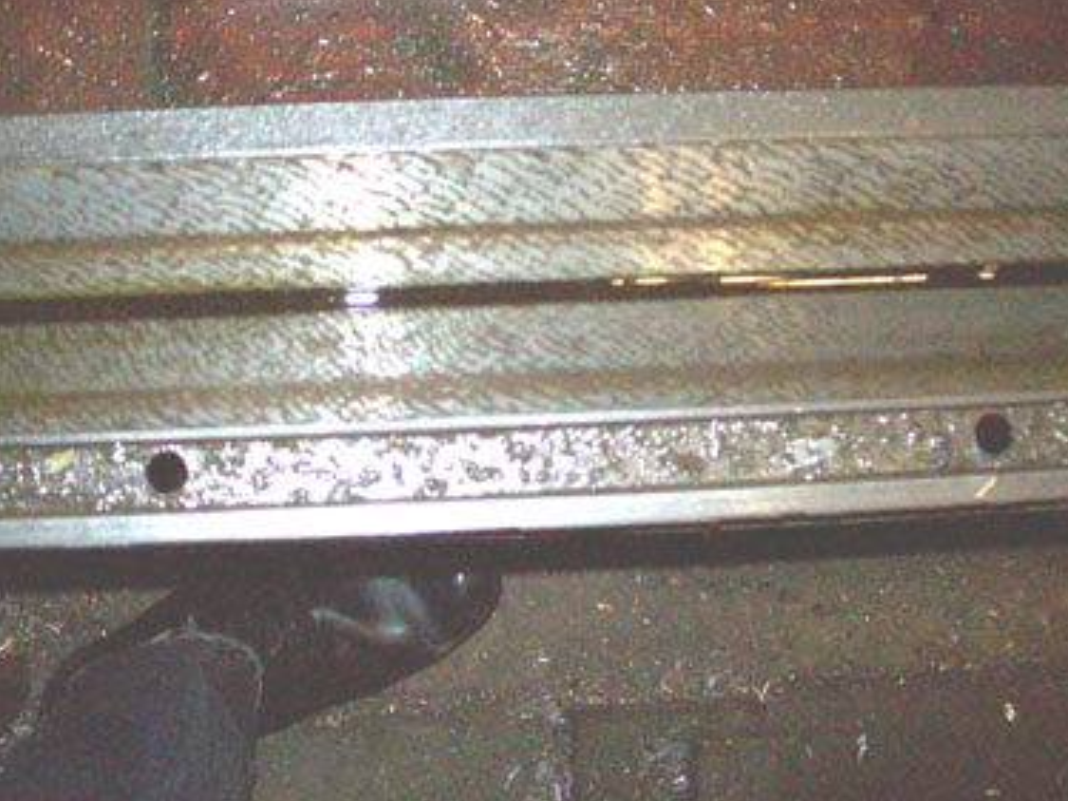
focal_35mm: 48
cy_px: 289
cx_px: 433
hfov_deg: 39.5
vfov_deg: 30.1
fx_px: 1480
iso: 400
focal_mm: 6
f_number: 2.7
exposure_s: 1/64
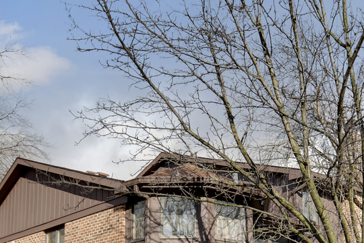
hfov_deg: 42.9
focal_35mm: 45
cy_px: 230
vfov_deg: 28.4
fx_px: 455
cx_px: 246
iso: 200
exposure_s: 1/8000
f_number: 3.5
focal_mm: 10
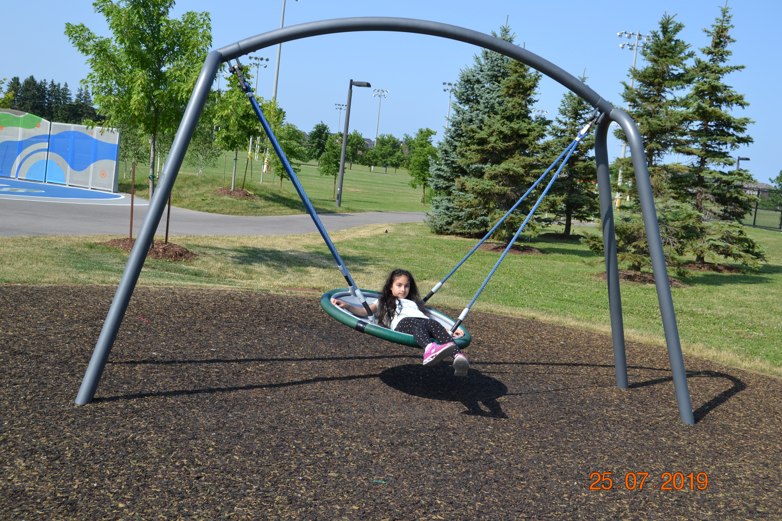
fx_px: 847
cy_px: 260
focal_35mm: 39
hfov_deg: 49.6
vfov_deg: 34.2
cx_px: 391
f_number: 7.1
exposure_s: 1/200
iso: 100
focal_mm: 26
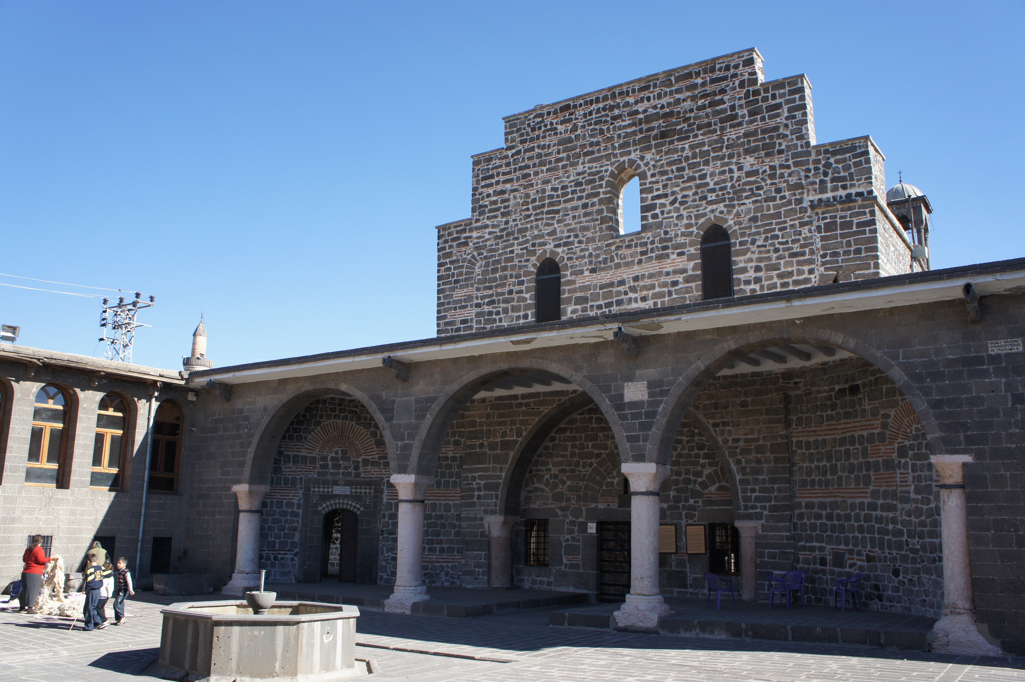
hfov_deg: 62.0
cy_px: 341
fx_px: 854
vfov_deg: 43.6
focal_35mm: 30
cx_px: 512
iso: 200
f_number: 8
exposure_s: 1/250
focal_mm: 20
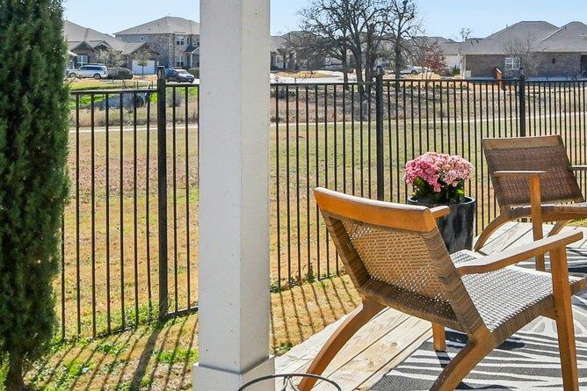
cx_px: 366
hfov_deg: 42.4
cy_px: 20
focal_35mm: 46
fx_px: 750
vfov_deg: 27.9
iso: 400
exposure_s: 1/2000
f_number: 8
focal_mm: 10
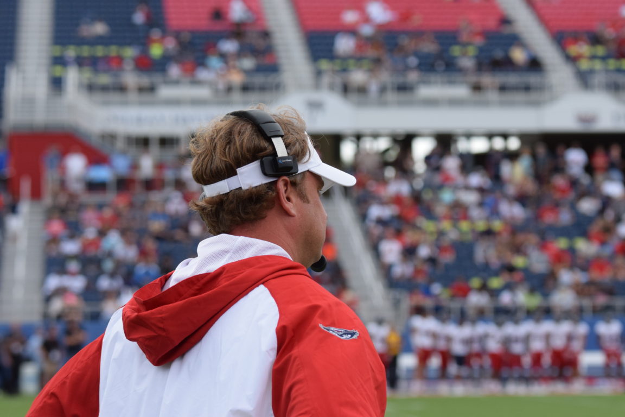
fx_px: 2239
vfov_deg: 10.6
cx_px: 312
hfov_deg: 15.9
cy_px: 208
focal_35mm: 129
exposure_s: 1/4000
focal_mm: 86
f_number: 4
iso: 1000
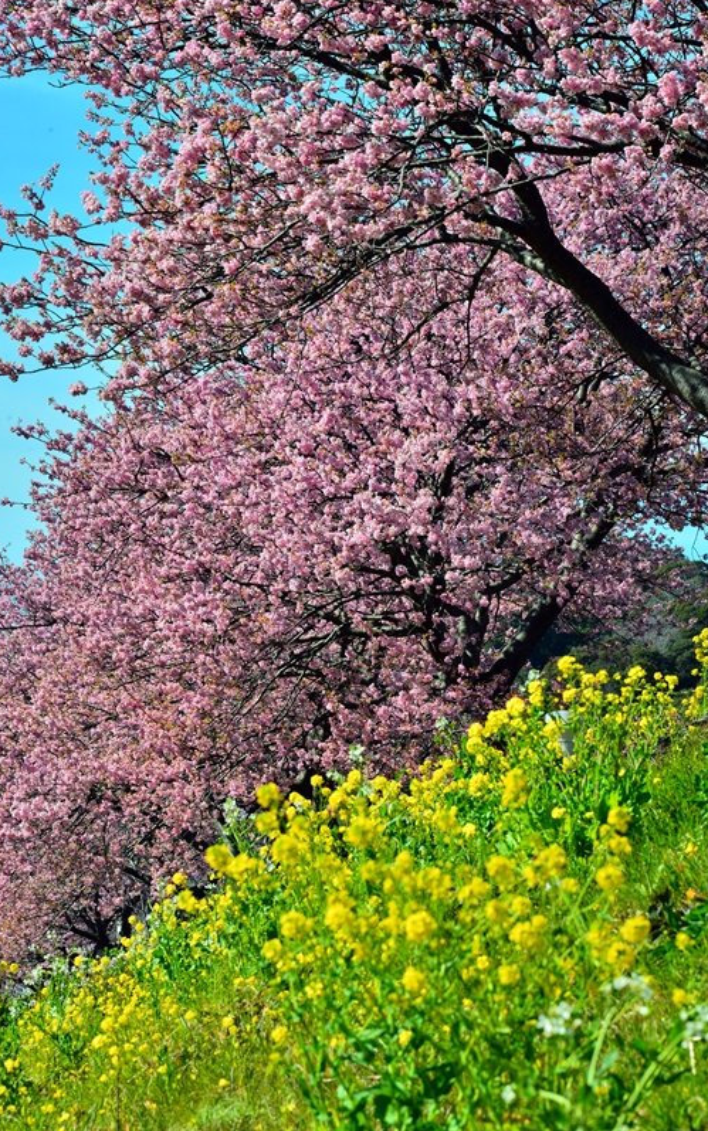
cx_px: 342
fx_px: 4259
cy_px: 566
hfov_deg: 9.5
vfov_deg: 15.1
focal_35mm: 138
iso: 800
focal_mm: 135
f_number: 14
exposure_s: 1/800
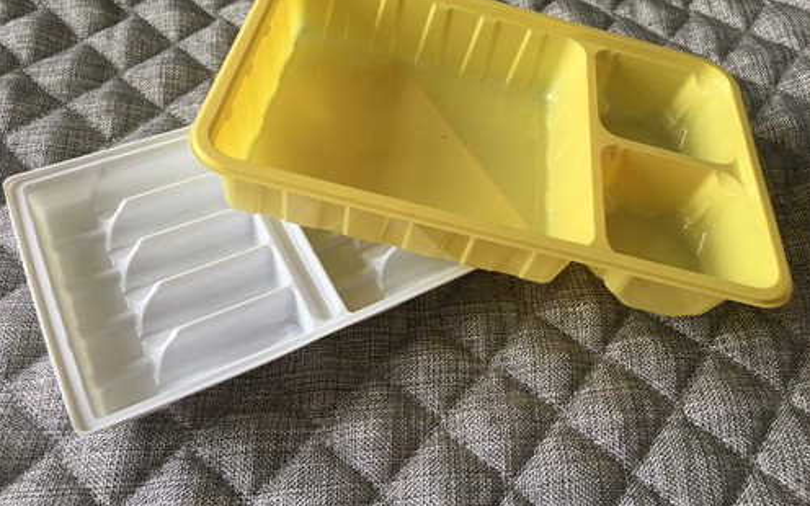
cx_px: 405
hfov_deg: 61.2
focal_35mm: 31
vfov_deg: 40.4
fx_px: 684
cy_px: 202
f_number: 2.2
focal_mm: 4.15
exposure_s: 1/33
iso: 40
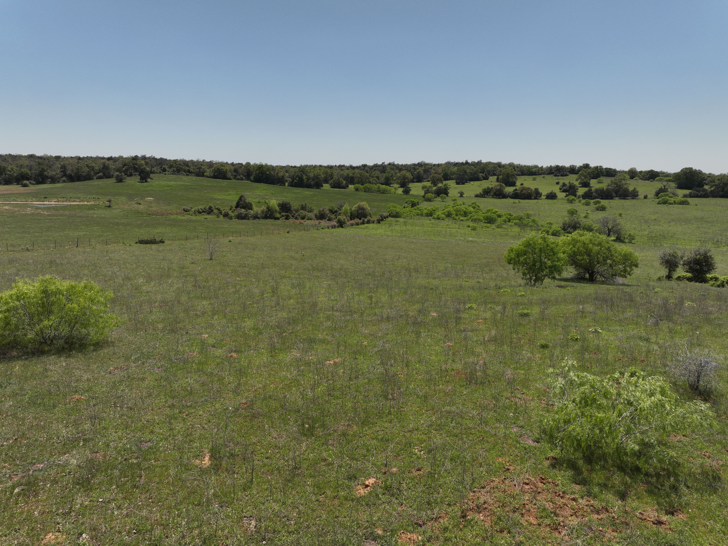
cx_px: 364
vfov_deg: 56.8
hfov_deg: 71.6
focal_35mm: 24
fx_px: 505
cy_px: 273
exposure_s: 1/60
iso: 100
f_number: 5
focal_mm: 12.29
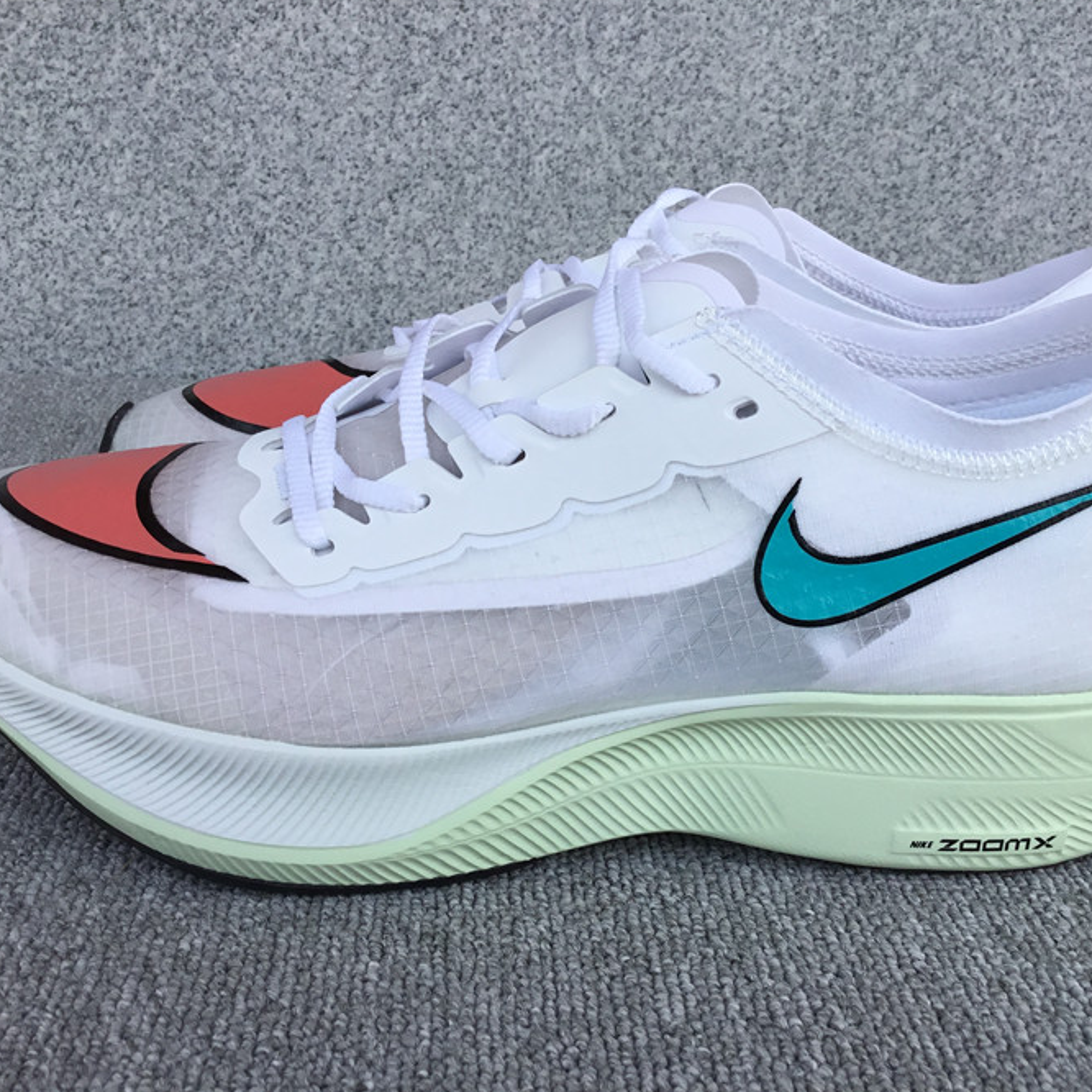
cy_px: 542
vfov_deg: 44.9
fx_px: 1321
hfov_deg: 44.9
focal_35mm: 37
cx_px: 598
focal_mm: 3.3
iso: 25
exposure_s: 1/622
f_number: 2.4
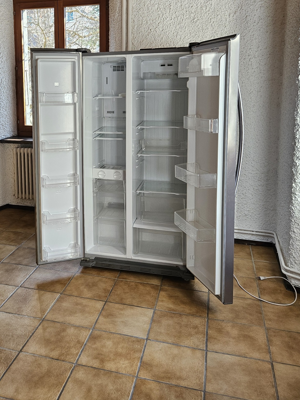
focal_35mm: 36
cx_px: 74
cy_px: 137
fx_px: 416
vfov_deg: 50.5
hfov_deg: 38.6
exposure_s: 1/190
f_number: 1.8
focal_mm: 5.4
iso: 125
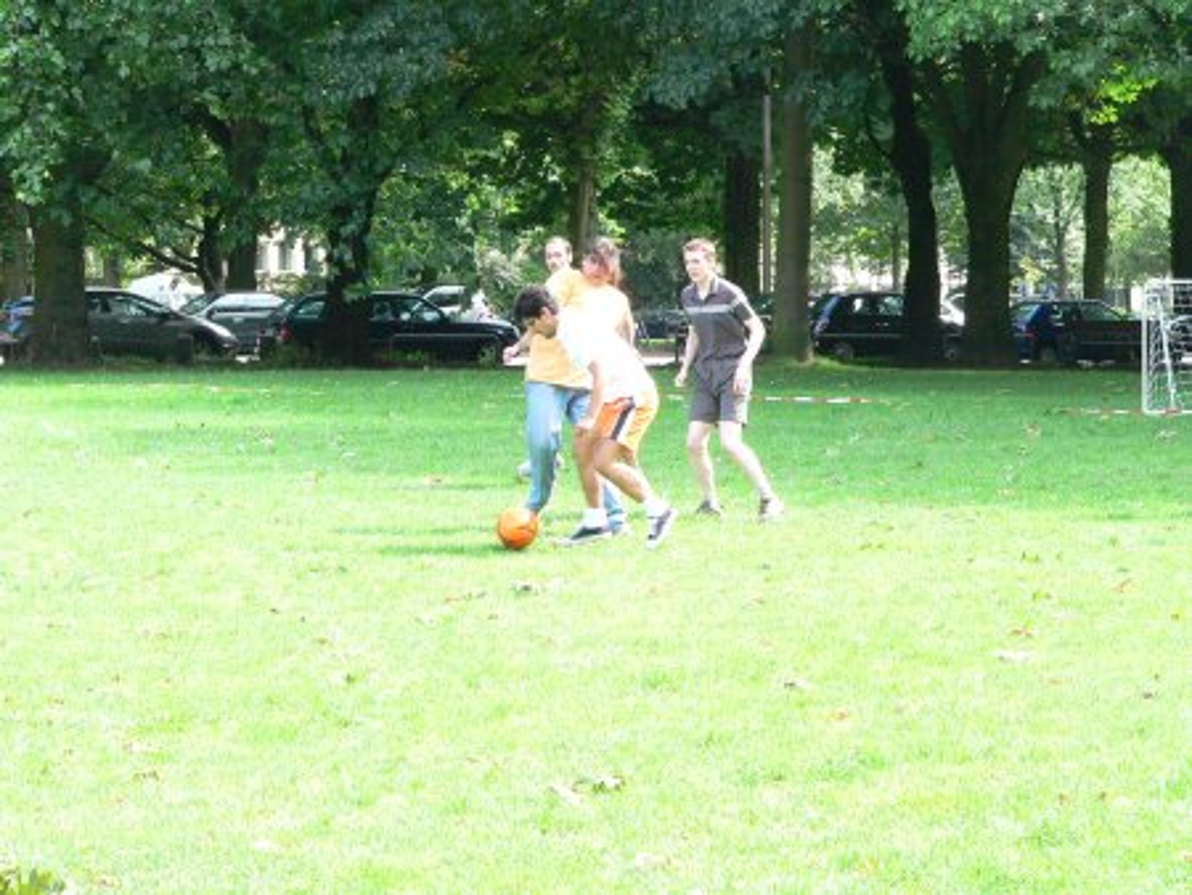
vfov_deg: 12.8
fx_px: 3997
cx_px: 596
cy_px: 448
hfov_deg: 17.0
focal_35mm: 116
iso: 400
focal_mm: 19.4
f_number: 5.2
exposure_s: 1/200
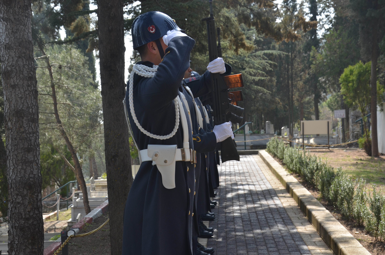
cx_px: 192
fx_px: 720
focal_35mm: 68
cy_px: 128
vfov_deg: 20.1
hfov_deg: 29.9
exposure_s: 1/200
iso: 200
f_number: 7.1
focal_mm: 45
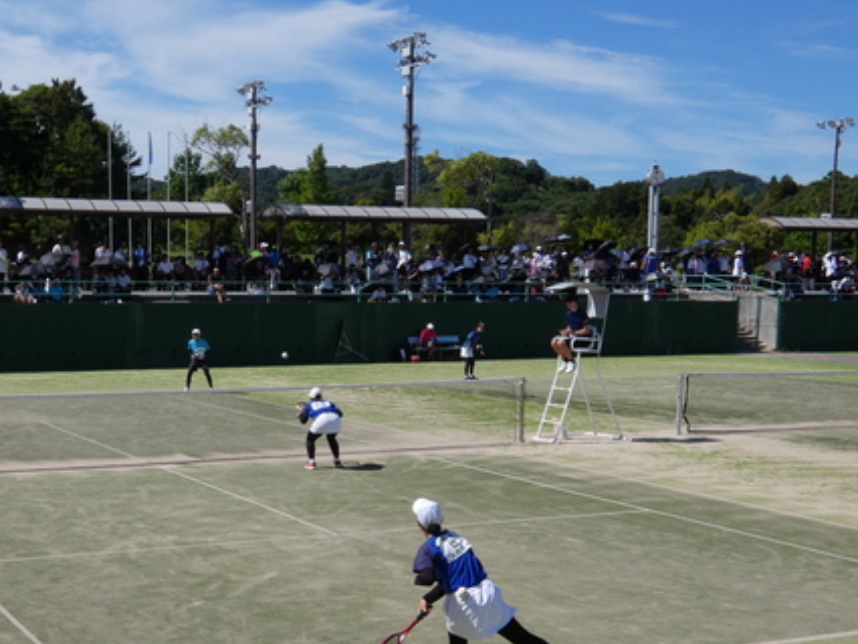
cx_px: 286
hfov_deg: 32.9
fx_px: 1438
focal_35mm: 58
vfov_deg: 24.9
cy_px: 488
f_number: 4.5
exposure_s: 1/800
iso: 80
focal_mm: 6.8
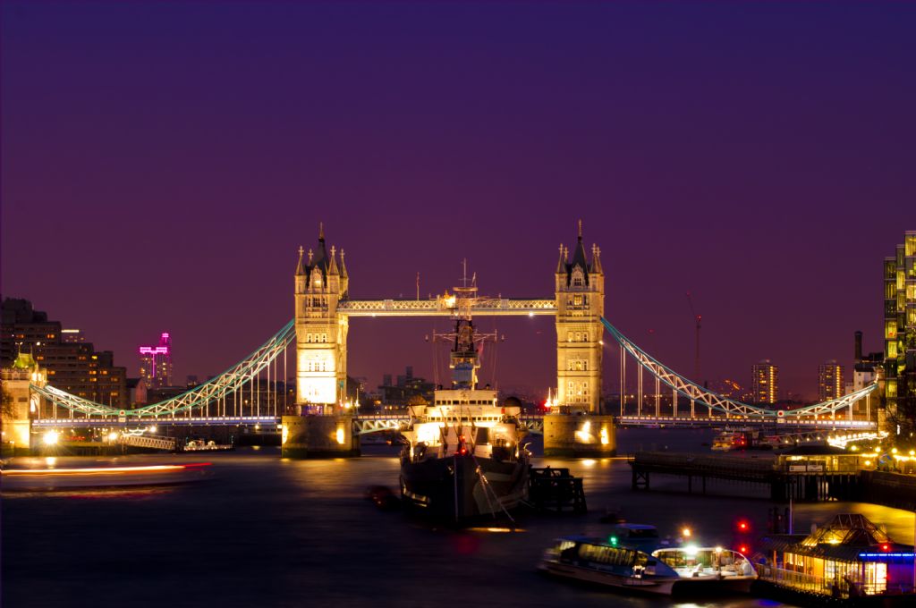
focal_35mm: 105
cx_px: 458
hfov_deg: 19.5
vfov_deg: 13.0
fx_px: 2668
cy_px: 304
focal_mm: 70
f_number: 11
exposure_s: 25
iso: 100
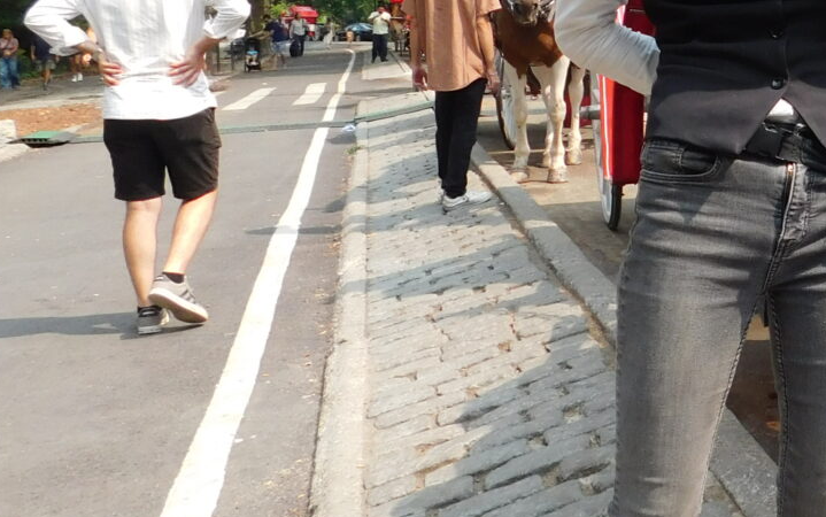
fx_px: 1374
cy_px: 95
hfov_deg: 28.6
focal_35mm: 61
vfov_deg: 21.0
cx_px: 1018
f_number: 3
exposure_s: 1/640
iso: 125
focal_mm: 4
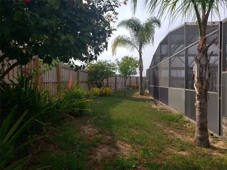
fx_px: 170
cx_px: 114
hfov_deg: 67.3
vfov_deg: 53.0
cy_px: 85
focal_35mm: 26
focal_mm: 4.3
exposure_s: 1/1447
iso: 50
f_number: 2.4
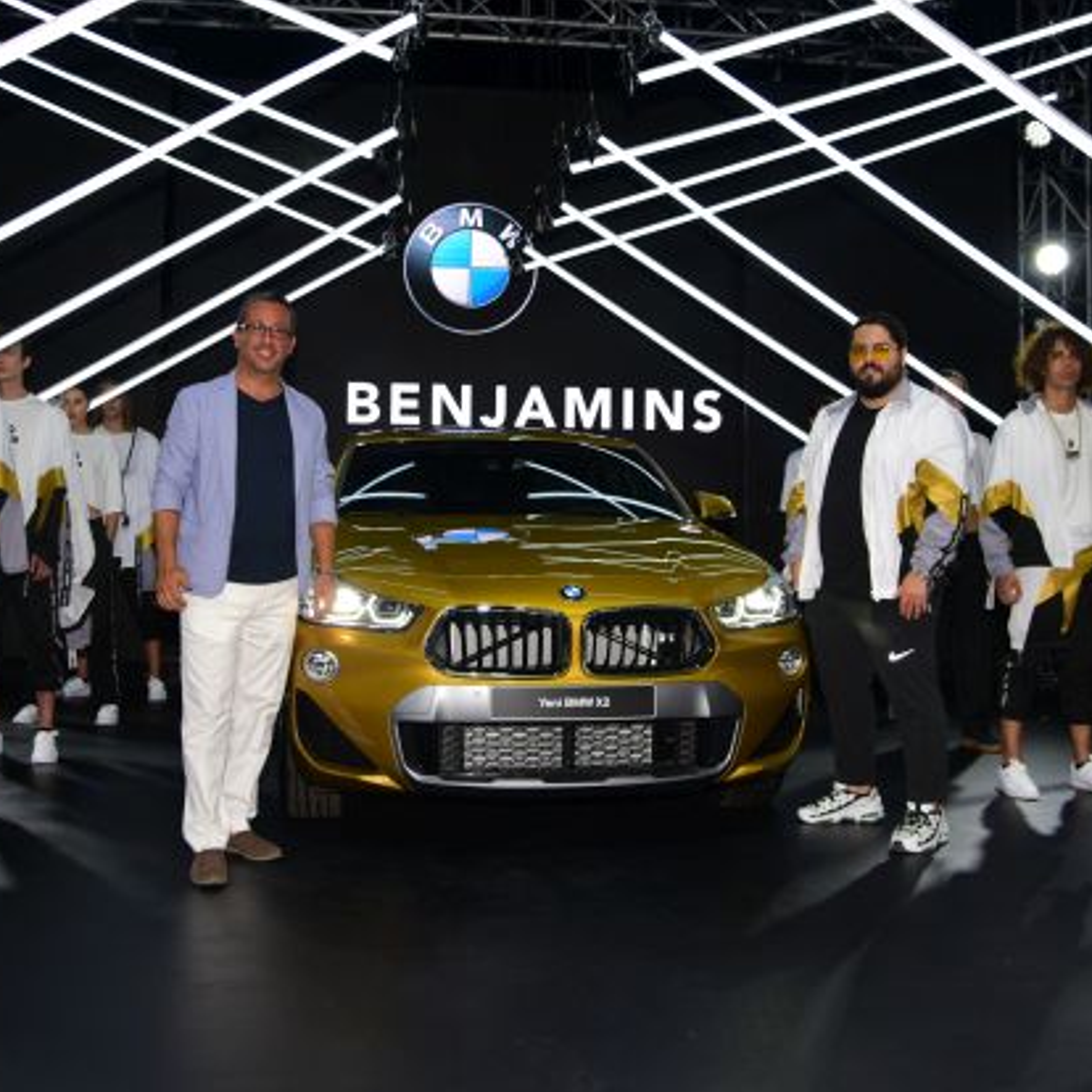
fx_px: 1142
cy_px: 525
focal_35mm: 32
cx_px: 564
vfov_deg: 51.1
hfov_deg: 51.1
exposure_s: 1/200
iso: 640
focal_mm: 24
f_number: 4
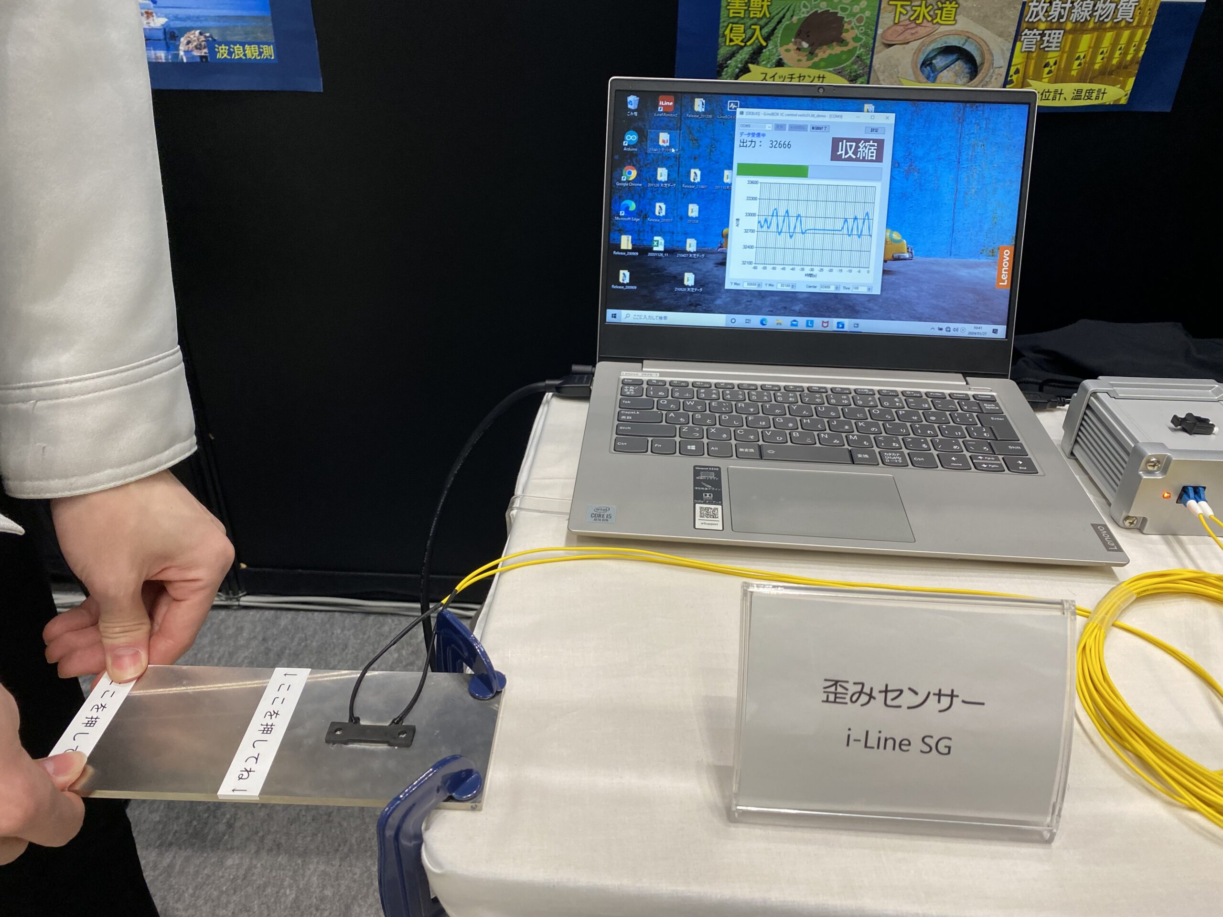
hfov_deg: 67.3
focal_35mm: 26
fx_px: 919
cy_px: 458
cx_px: 612
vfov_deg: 53.1
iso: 125
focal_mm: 4.25
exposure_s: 1/120
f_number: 1.8
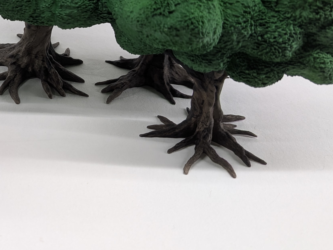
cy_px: 75
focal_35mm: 59
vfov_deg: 24.7
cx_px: -22
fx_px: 568
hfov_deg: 29.8
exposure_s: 1/51.9
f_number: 1.68
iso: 20
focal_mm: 6.9
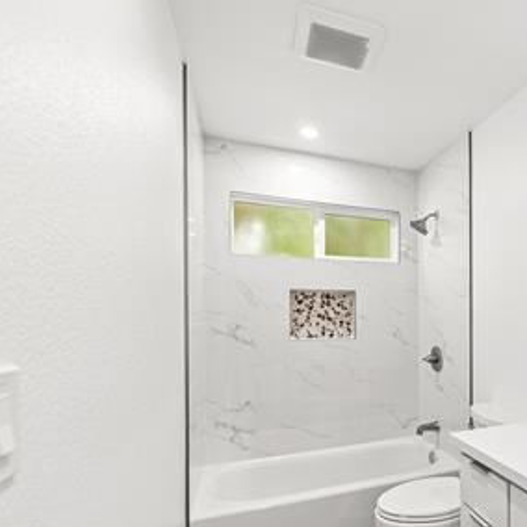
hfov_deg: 60.1
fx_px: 396
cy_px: 320
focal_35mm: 23
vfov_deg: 66.5
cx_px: 443
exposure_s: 1/30
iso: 160
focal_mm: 12
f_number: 2.8
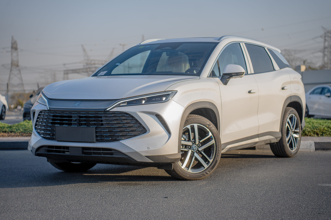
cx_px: 166
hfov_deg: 27.0
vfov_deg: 18.2
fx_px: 690
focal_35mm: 75
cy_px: 110
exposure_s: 1/750
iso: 125
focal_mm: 75
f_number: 2.8
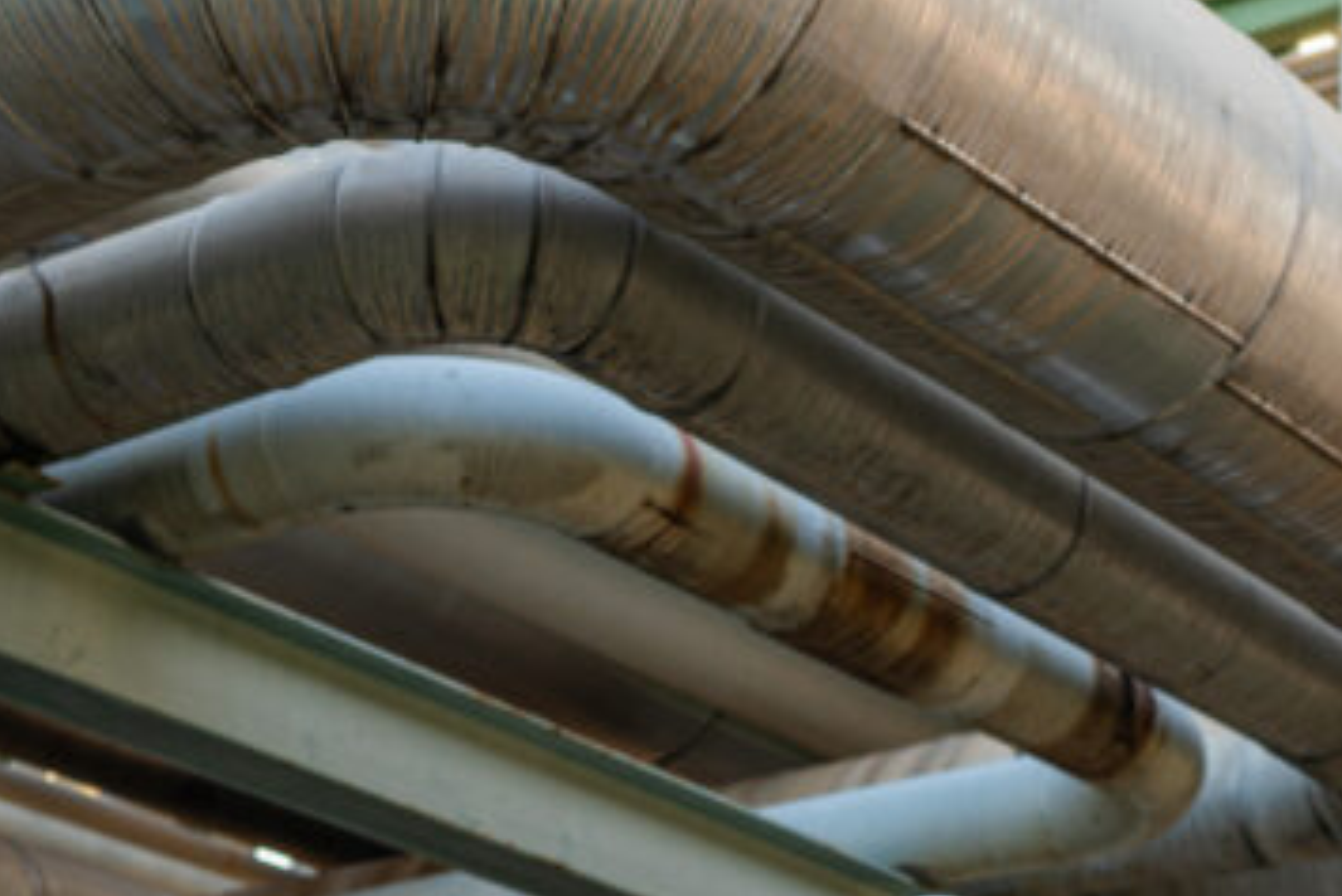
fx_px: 3766
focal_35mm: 101
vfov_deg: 13.1
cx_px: 677
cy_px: 1193
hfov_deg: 20.2
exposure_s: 1/320
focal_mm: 35
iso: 125
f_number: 2.8
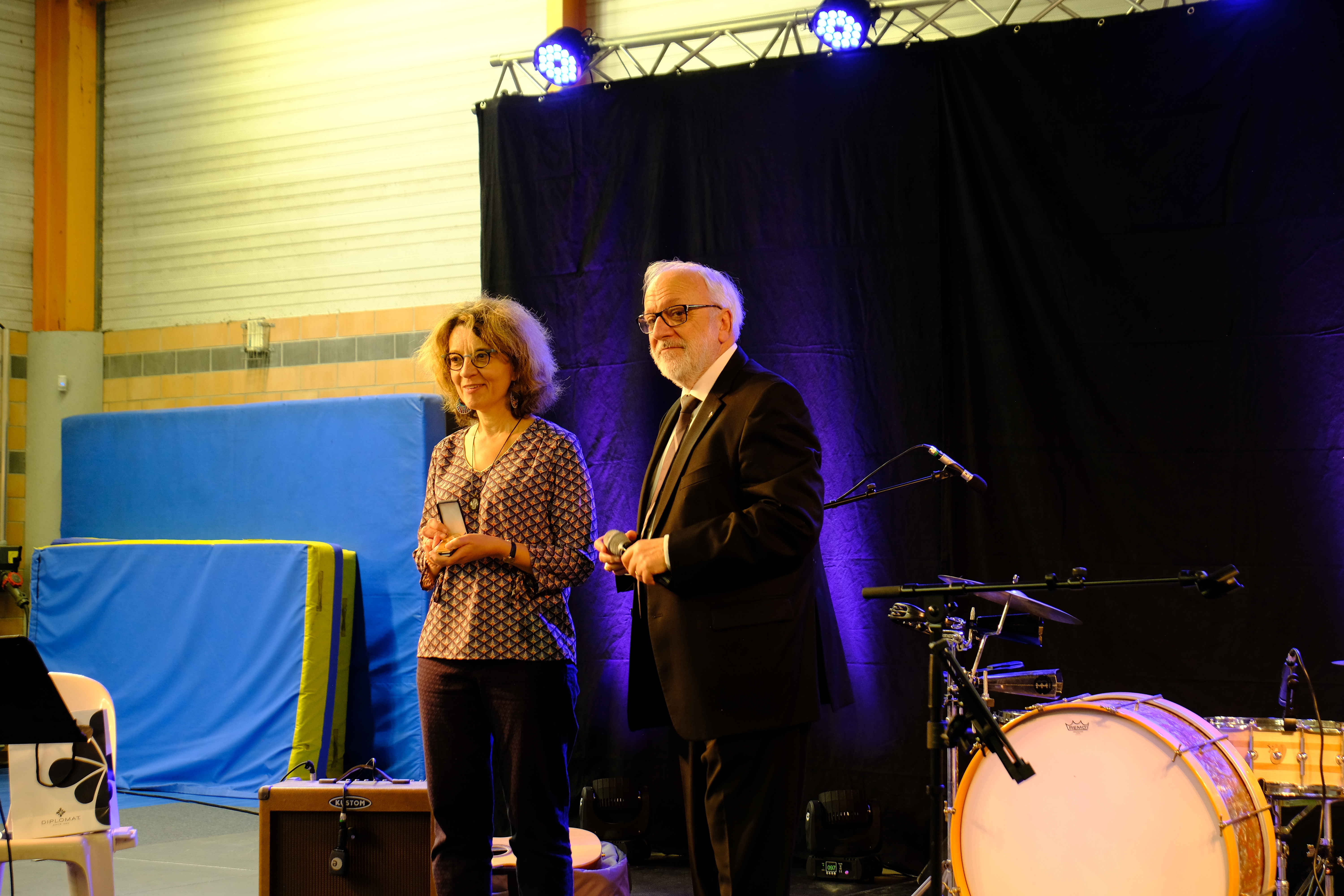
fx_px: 2314
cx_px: 672
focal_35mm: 62
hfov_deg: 32.4
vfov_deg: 21.9
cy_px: 448
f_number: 5
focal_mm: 41.3
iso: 800
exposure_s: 1/42
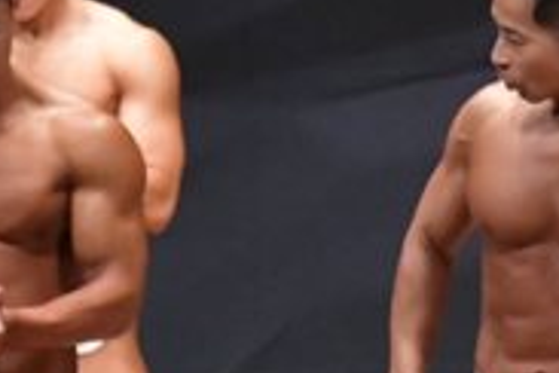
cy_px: 468
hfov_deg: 2.2
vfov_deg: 1.5
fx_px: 14238
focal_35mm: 917
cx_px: -200
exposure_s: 1/400
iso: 8000
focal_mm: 145
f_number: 5.6
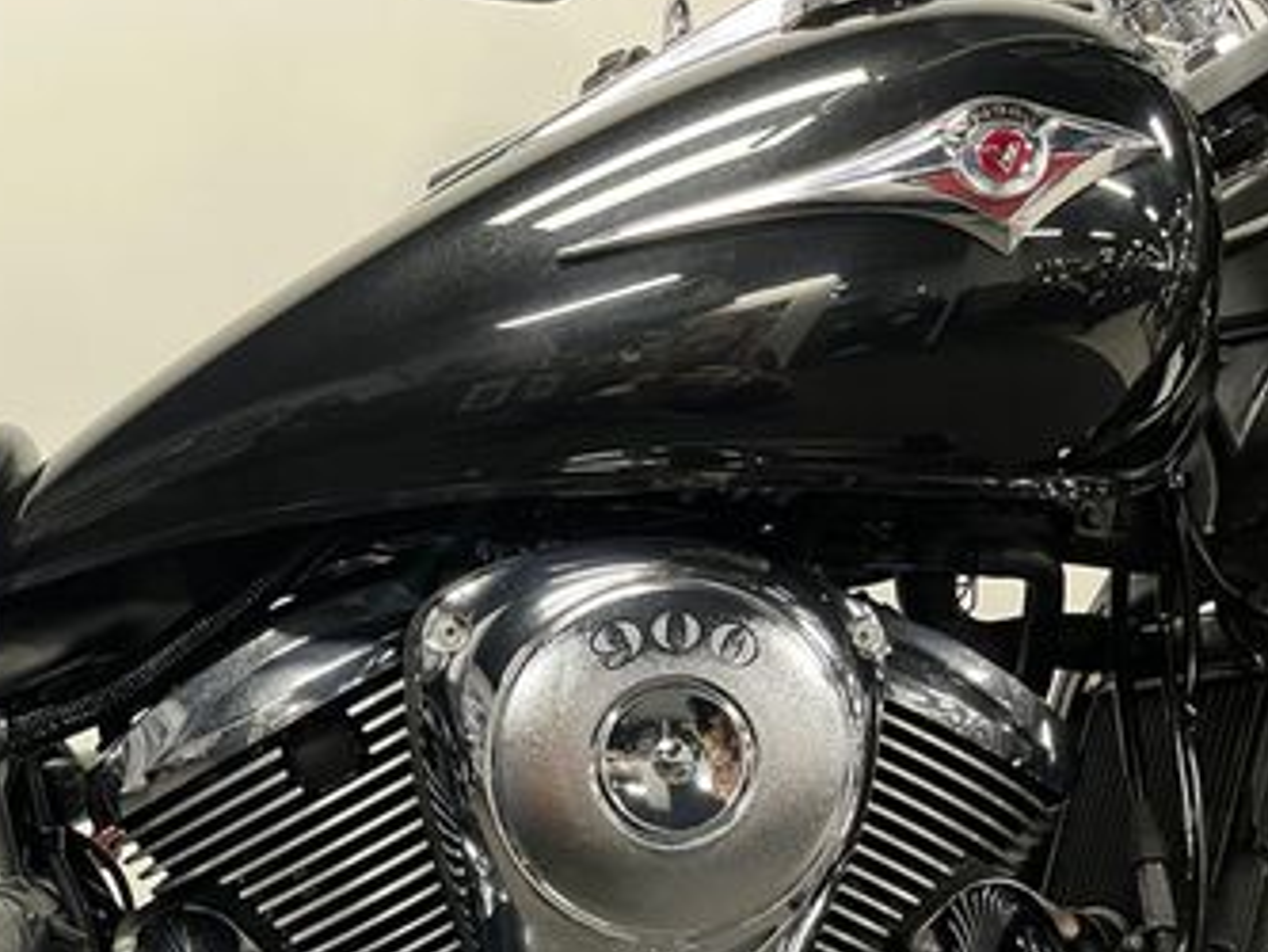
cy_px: 853
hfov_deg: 36.8
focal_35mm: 50
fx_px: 1832
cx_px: 248
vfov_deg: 28.1
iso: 250
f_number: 1.6
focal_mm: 5.1
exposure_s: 1/50
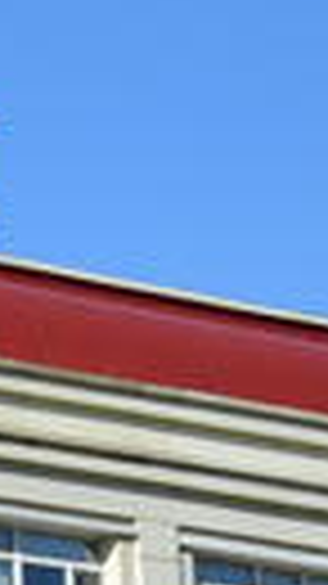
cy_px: 981
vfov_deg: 6.3
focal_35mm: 336
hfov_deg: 3.3
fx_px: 5202
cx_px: -1555
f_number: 9
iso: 100
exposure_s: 1/320
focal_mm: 32
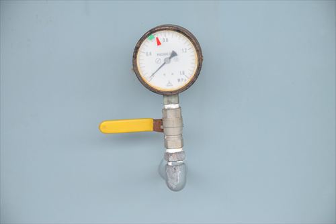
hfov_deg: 19.4
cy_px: 112
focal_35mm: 105
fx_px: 981
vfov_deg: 13.1
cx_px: 168
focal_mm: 70
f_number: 6.3
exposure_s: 1/1000
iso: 1250
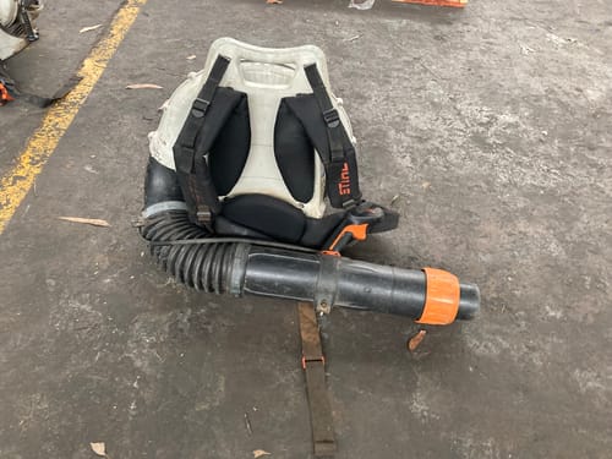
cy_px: 230
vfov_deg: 49.7
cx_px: 306
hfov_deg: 63.4
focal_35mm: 28
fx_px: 495
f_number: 1.8
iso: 250
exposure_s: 1/50
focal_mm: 3.99
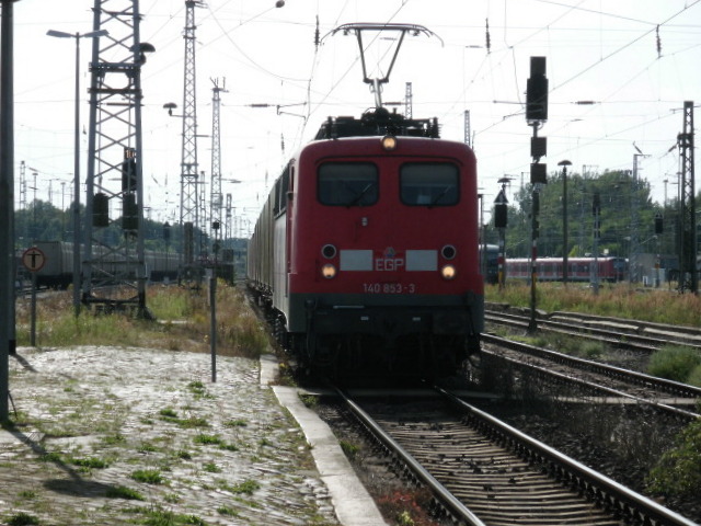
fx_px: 3017
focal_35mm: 149
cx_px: 350
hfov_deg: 13.3
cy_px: 263
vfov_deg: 10.0
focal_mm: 26.6
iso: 100
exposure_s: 1/490
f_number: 5.8
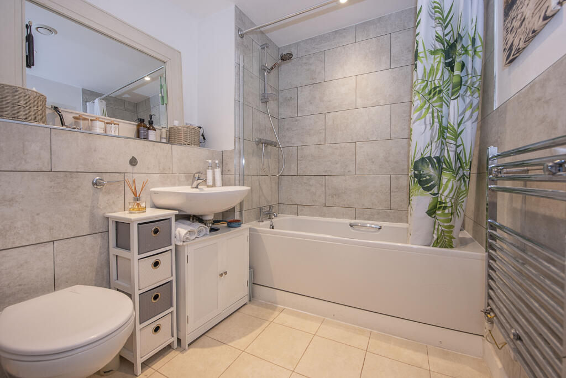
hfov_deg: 104.2
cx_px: 283
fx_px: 220
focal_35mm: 14
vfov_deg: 81.3
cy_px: 189
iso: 500
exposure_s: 1/30
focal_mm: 14
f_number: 6.3
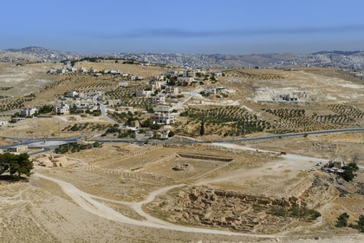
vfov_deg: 27.0
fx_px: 506
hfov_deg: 39.6
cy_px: 122
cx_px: 182
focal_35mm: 50
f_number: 13
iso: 100
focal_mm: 50
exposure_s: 1/200
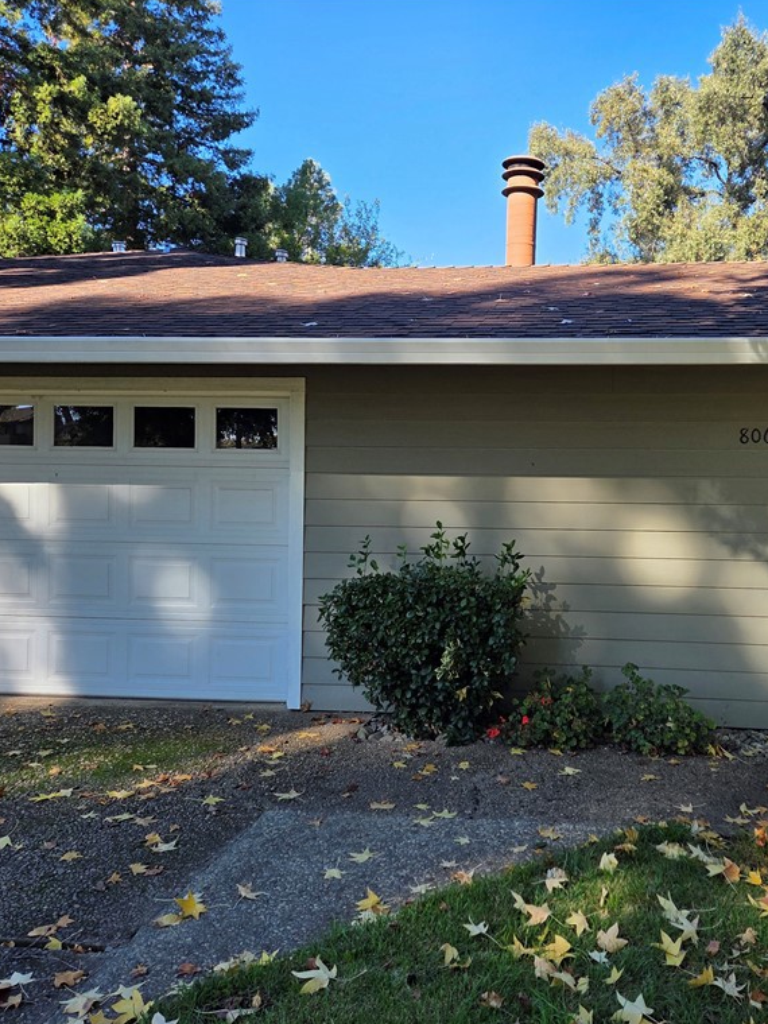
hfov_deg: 44.5
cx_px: 536
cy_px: 511
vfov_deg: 58.4
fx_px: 917
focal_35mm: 31
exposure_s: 1/1834
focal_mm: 5.4
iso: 80
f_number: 1.8
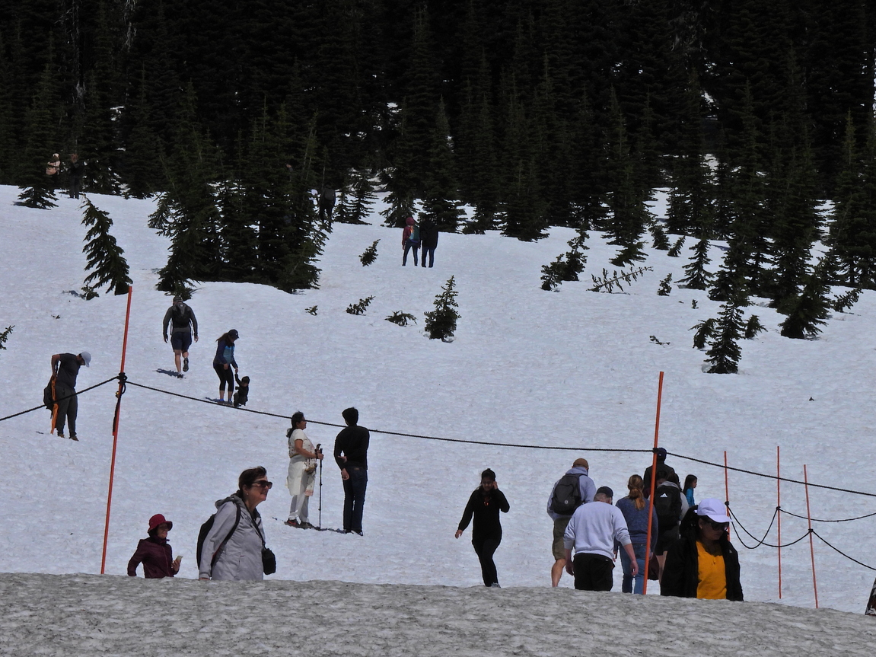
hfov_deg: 7.4
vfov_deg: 5.6
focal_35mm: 267
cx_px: 463
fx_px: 6756
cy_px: 356
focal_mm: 42.8
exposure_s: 1/2000
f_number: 8
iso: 100
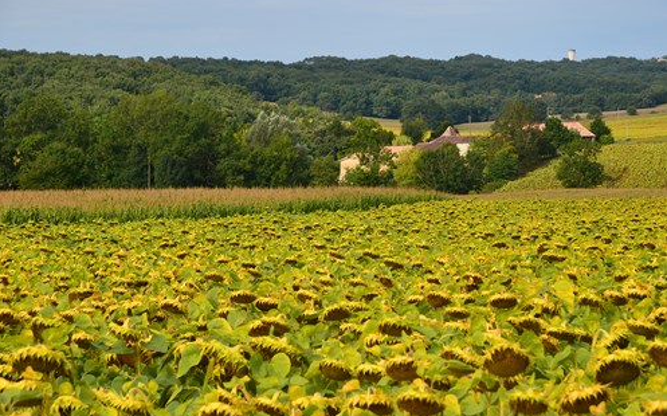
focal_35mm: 131
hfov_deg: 16.0
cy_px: 217
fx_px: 2371
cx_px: 333
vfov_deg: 10.0
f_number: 11
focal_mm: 85
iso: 100
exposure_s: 1/160
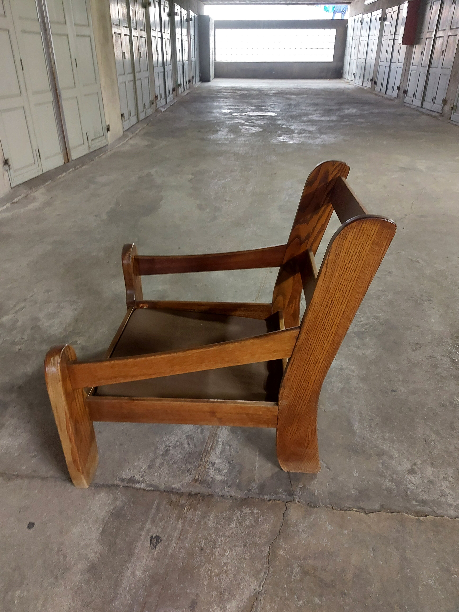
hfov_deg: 56.8
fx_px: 424
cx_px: 230
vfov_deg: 71.6
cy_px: 306
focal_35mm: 24
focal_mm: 5.23
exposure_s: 1/25
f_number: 1.8
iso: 400
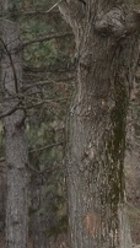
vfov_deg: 5.1
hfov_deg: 2.8
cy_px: 339
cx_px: 591
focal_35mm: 423
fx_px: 2782
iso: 400
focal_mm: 55
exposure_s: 1/40
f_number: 5.6
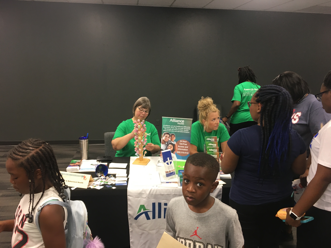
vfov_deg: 48.2
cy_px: 124
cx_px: 166
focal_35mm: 29
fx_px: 277
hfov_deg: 61.7
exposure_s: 1/30
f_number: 2.2
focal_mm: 4.15
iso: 80
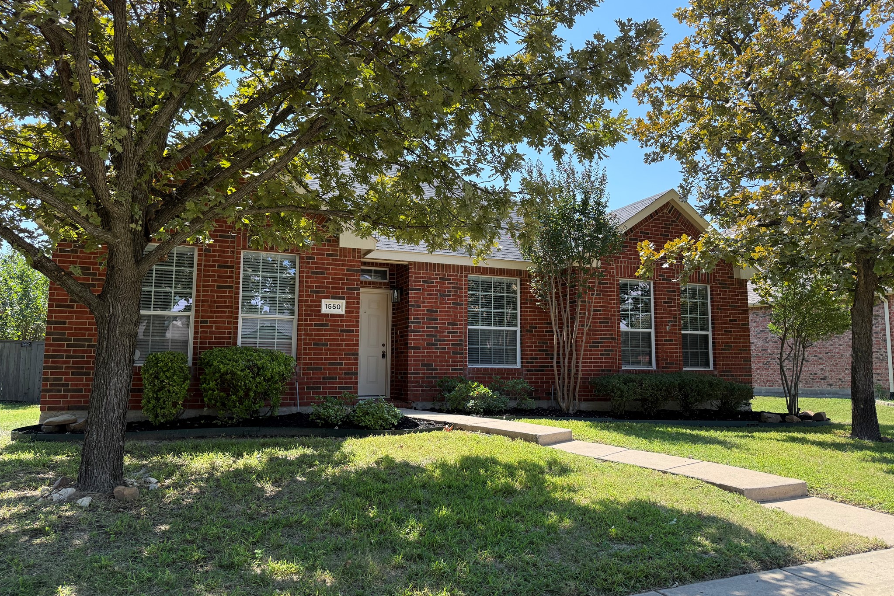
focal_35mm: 25
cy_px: 297
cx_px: 447
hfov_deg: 71.5
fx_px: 621
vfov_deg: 51.3
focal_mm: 6.76
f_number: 1.78
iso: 100
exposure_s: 1/1361
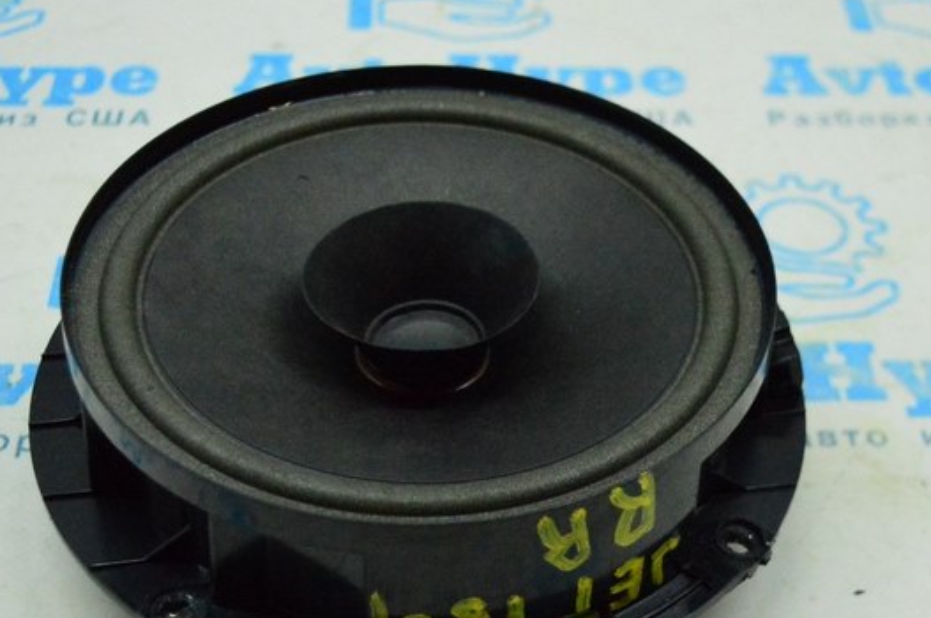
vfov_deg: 19.3
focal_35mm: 70
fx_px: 1808
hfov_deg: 28.9
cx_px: 481
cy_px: 419
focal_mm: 24
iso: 6400
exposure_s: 1/1000
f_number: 4
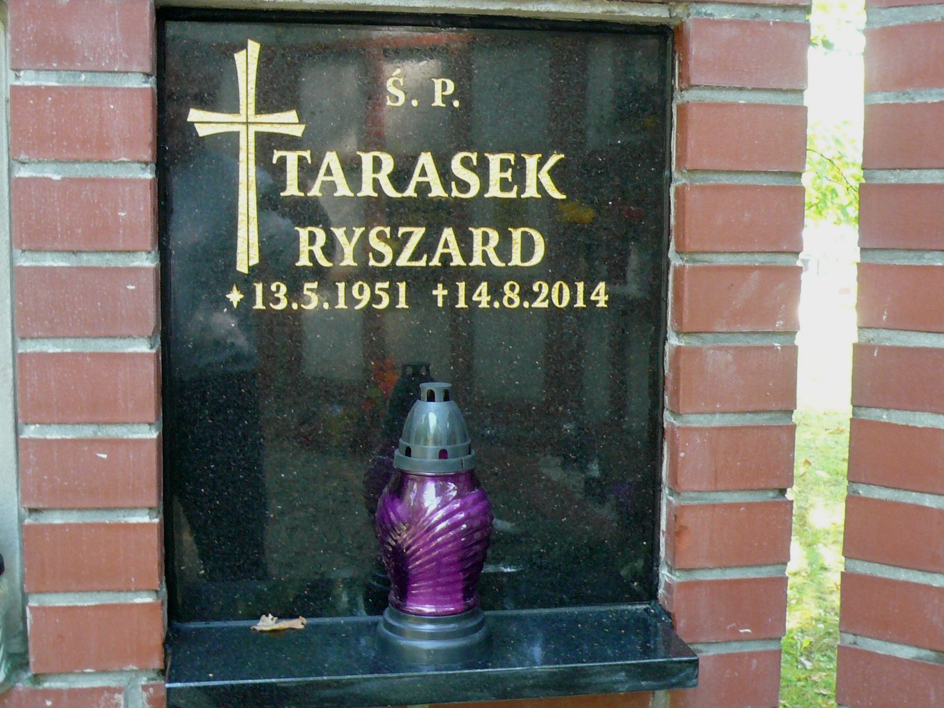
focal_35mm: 45
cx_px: 472
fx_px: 1227
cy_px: 354
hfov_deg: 42.1
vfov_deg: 32.2
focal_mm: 4.9
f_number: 2.9
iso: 125
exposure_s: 1/15
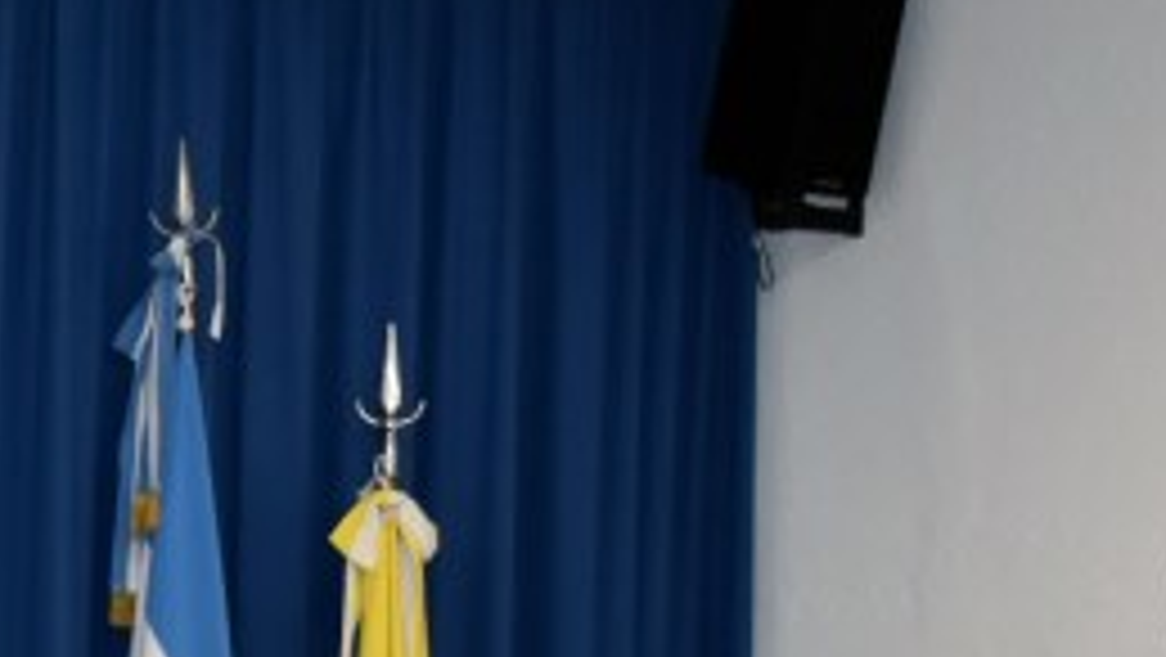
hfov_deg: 14.0
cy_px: 718
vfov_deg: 8.1
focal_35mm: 149
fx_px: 4609
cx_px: -180
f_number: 5
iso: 800
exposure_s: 1/125
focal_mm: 24
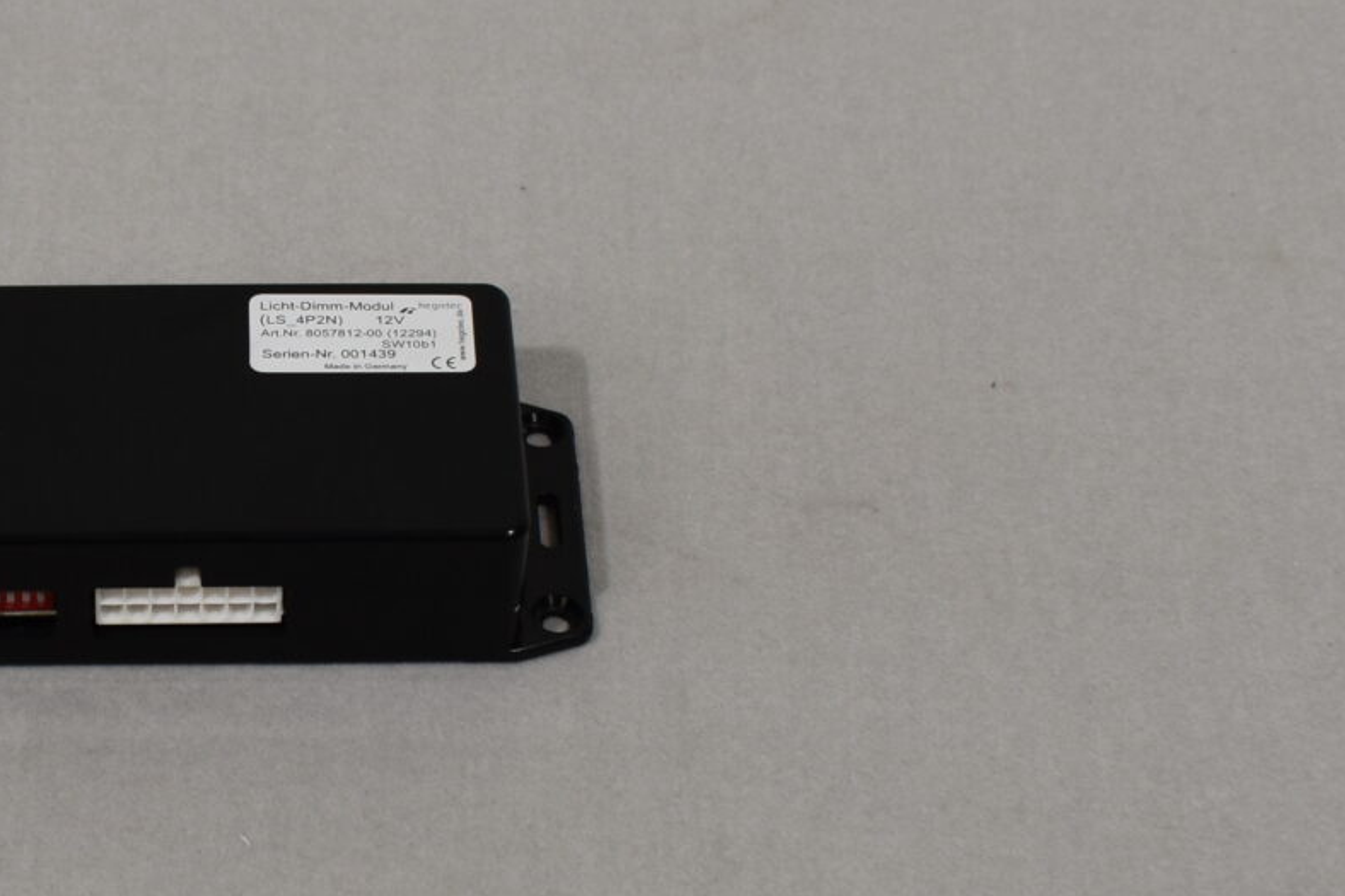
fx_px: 4370
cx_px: 201
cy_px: 595
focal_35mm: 117
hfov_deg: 17.3
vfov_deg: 11.7
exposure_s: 1/125
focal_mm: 24
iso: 320
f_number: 5.6
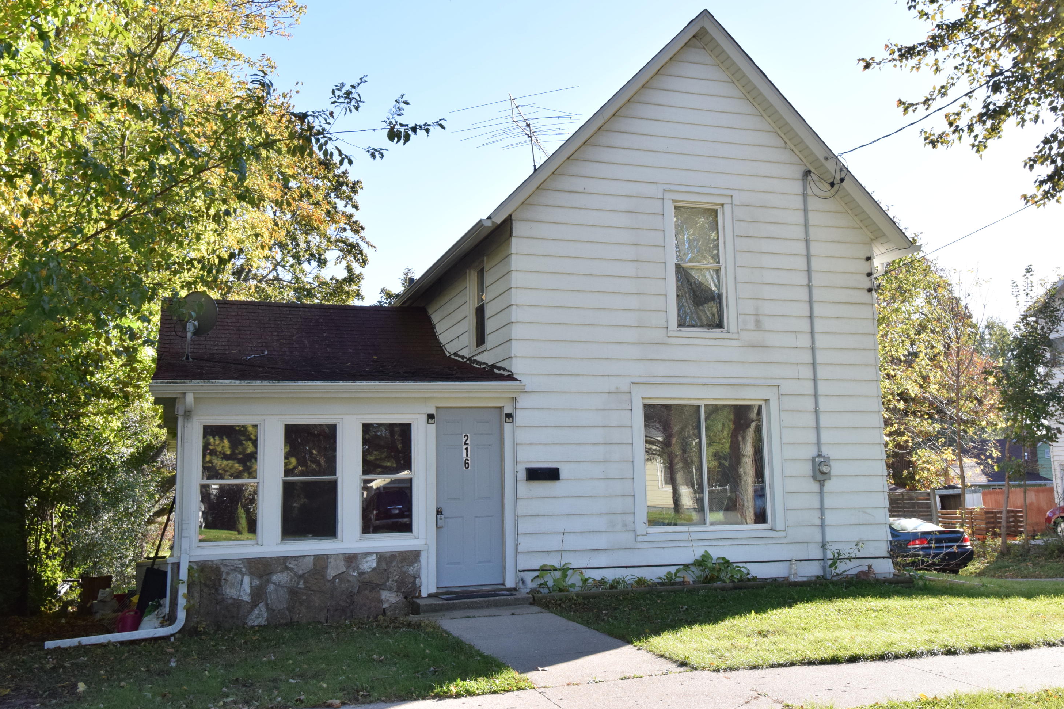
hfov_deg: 55.8
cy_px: 345
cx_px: 535
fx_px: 1005
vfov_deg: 38.9
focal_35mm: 34
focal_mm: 22
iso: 800
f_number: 9
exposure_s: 1/320
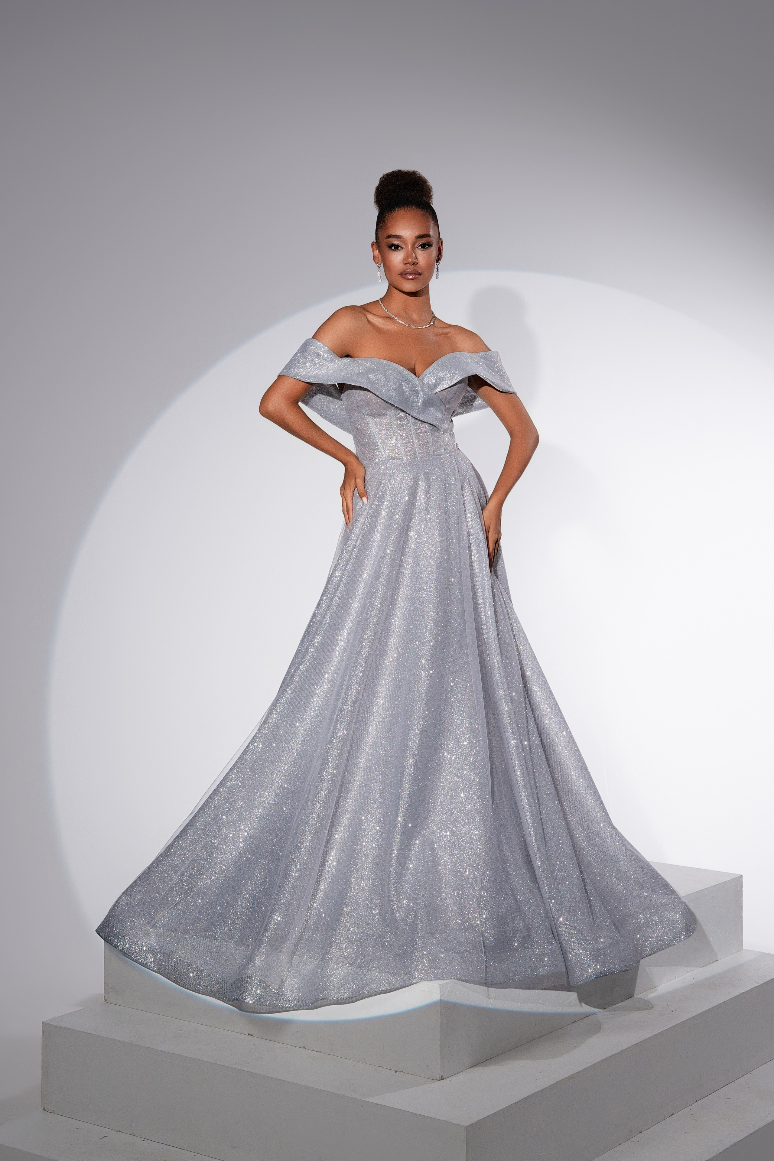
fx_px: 1725
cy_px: 580
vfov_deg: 37.2
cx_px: 387
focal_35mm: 54
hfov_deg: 25.3
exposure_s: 1/200
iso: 1000
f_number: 8
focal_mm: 53.5
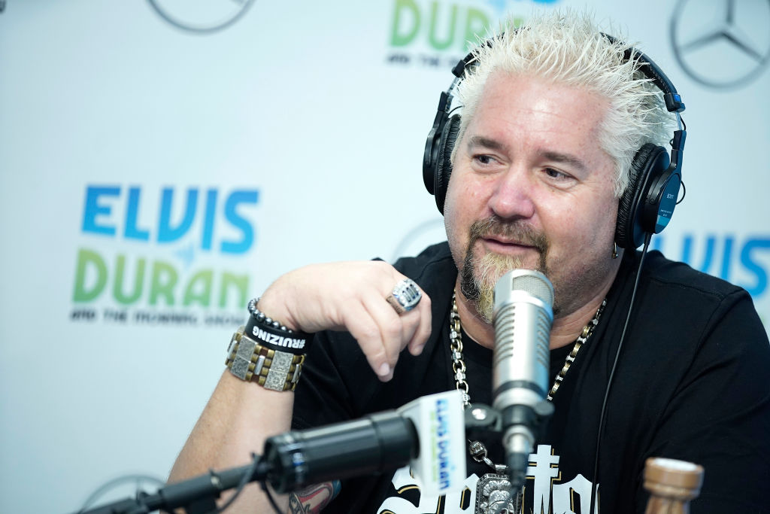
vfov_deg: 8.2
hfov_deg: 12.2
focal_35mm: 168
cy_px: 257
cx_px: 385
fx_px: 3594
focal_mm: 168
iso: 3200
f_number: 2.8
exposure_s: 1/160
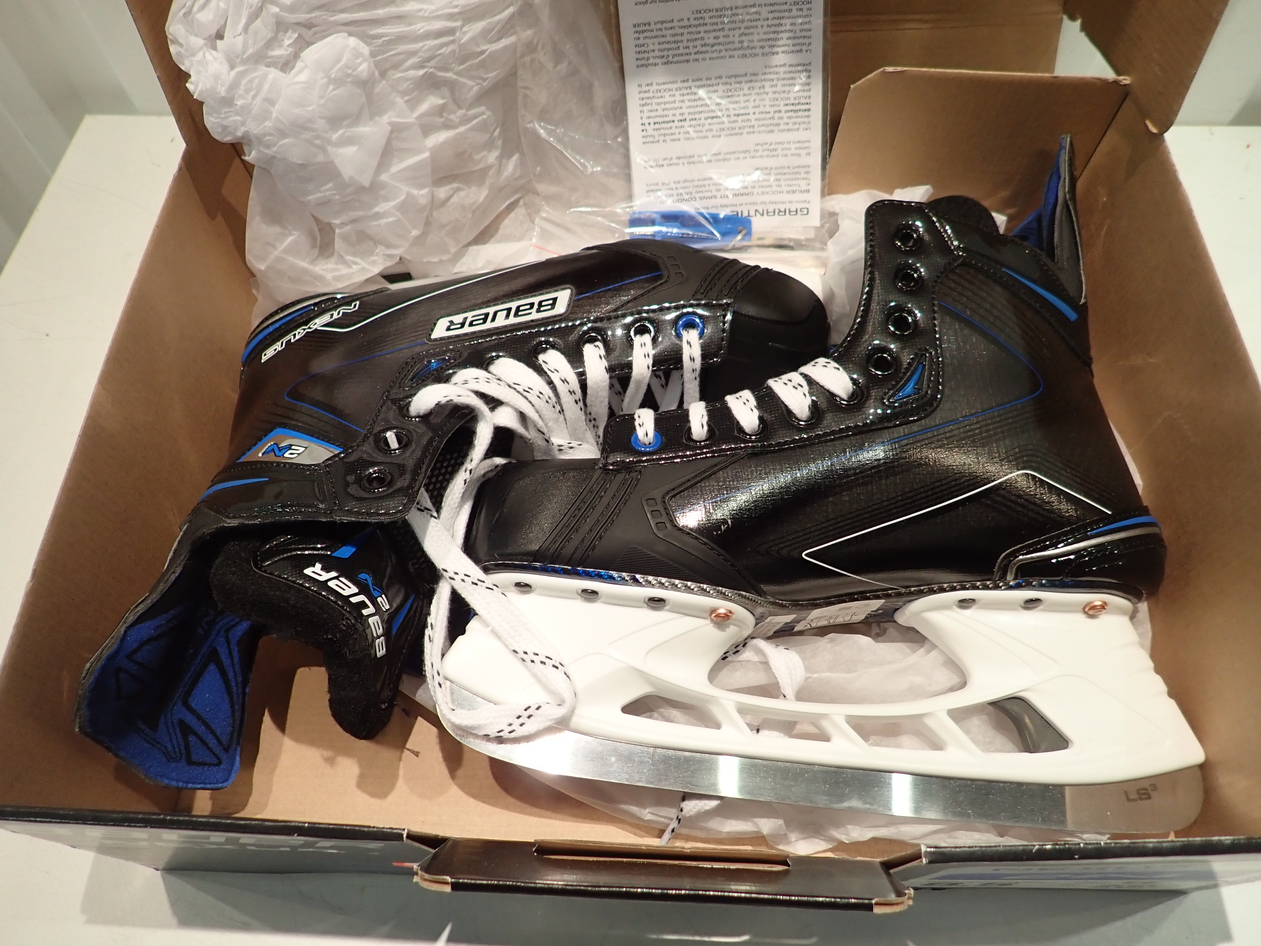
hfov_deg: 69.4
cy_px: 473
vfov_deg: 54.9
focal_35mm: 25
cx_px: 630
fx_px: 911
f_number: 2
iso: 200
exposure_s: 1/50
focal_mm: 4.5
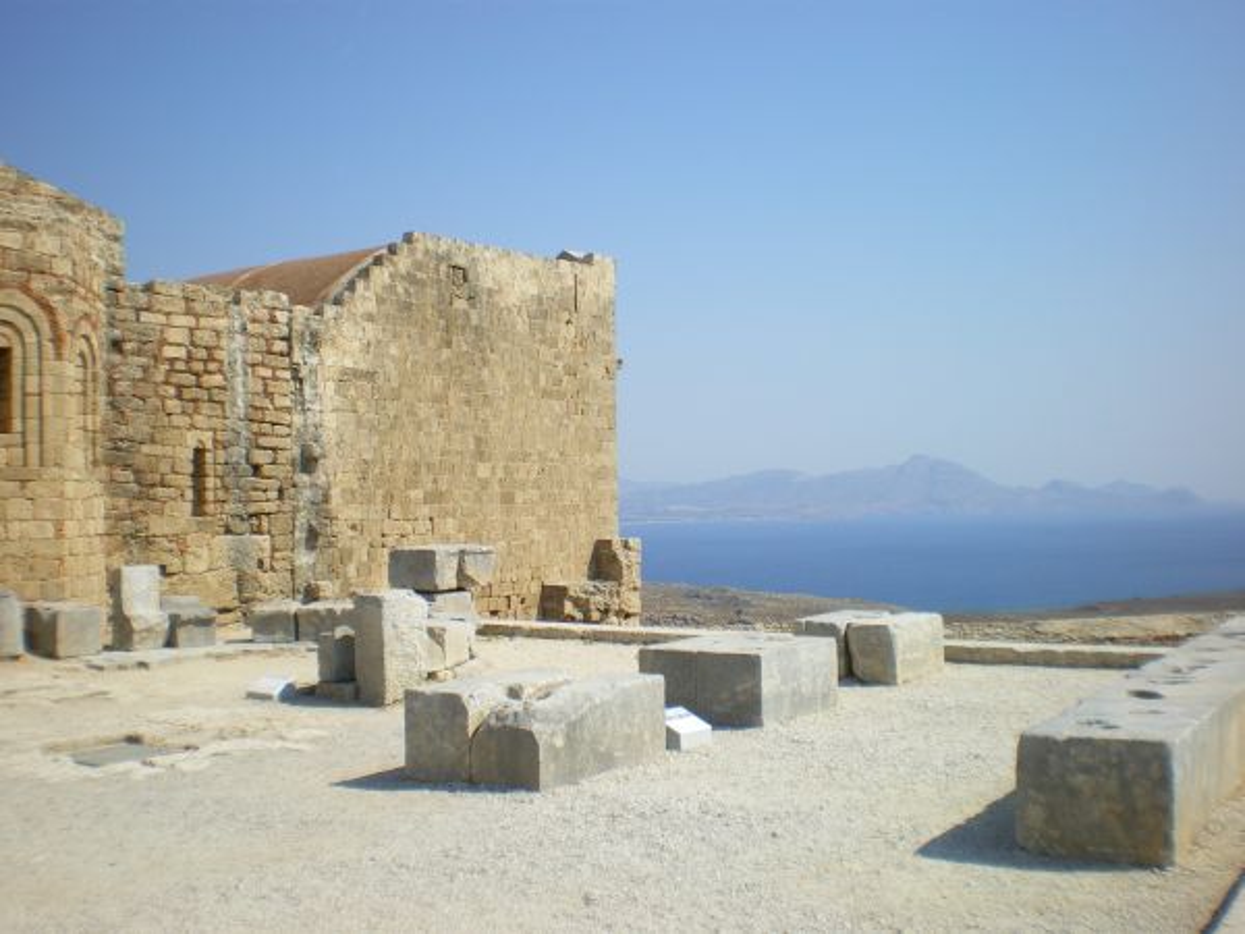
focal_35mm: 36
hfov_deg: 51.4
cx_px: 622
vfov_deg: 39.7
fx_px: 1295
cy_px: 467
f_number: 4.6
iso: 64
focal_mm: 6.3
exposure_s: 1/800
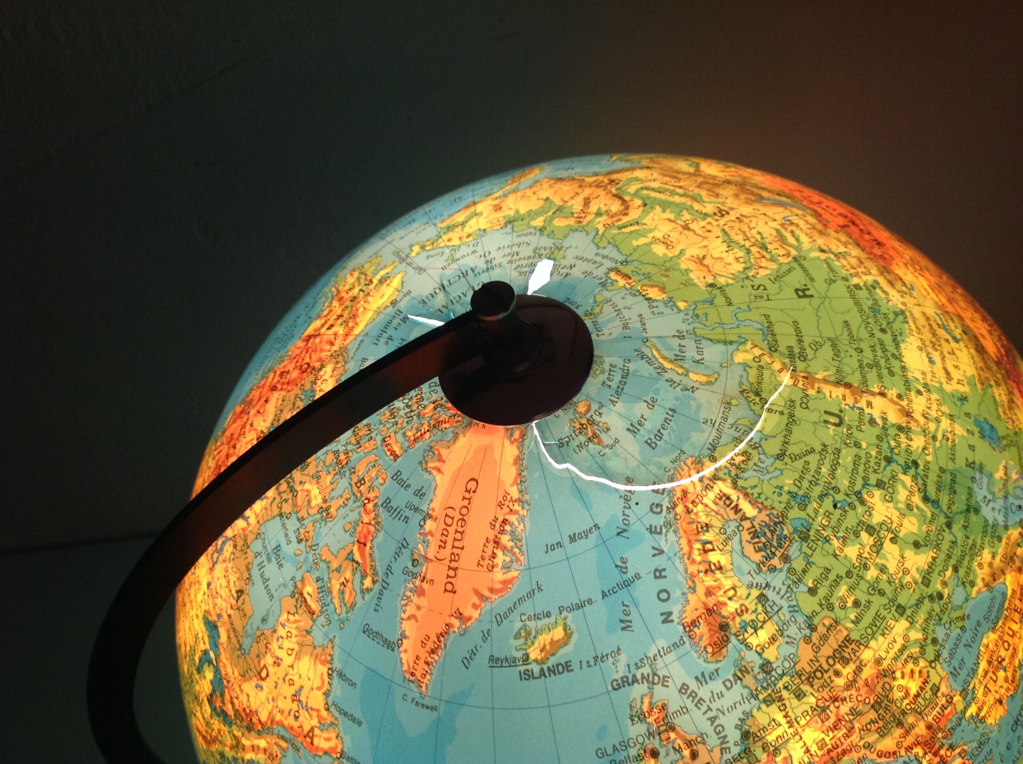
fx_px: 1033
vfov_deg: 40.6
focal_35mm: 35
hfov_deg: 52.7
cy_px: 382
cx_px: 512
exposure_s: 1/15
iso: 100
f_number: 2.4
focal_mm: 4.28
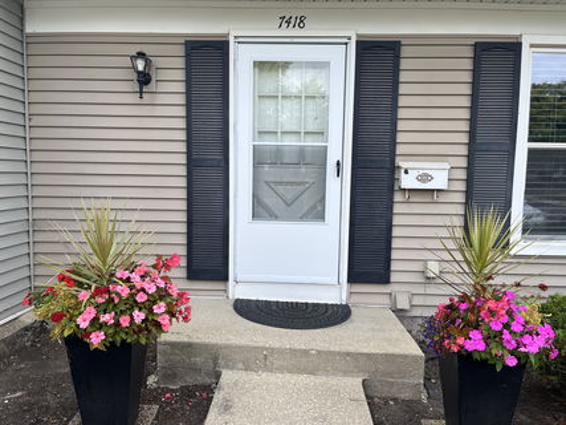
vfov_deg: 53.0
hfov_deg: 67.3
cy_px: 212
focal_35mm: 26
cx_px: 283
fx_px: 425
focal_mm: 5.1
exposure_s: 1/1009
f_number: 1.6
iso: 50
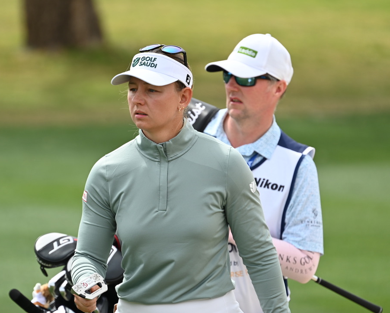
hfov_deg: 2.9
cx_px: 168
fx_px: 7828
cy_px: 156
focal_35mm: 678
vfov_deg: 2.3
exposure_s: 1/640
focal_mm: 400
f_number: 5.6
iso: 180
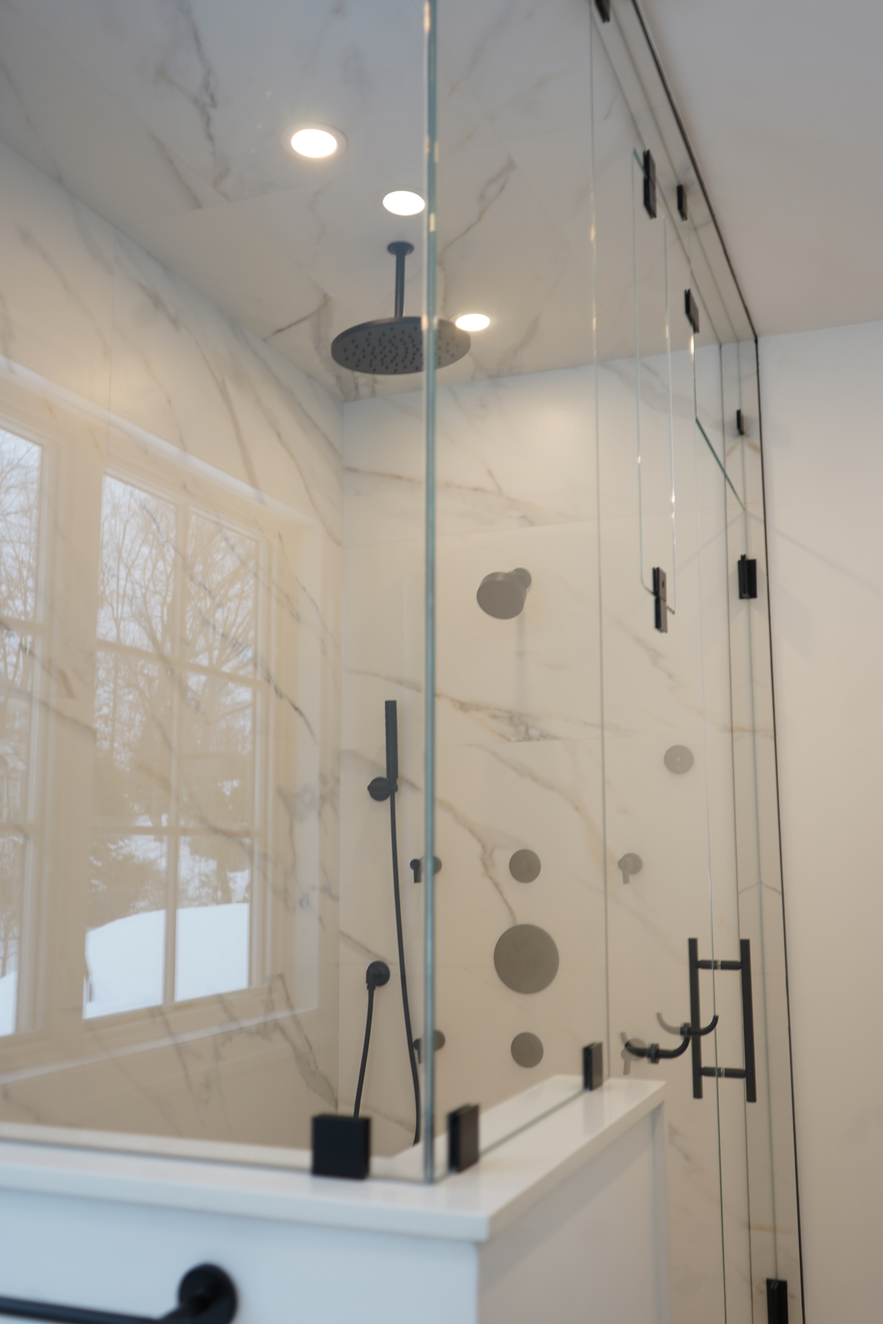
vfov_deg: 58.7
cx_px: 442
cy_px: 662
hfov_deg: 41.1
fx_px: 1177
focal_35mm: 32
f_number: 4
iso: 125
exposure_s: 1/40
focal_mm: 32
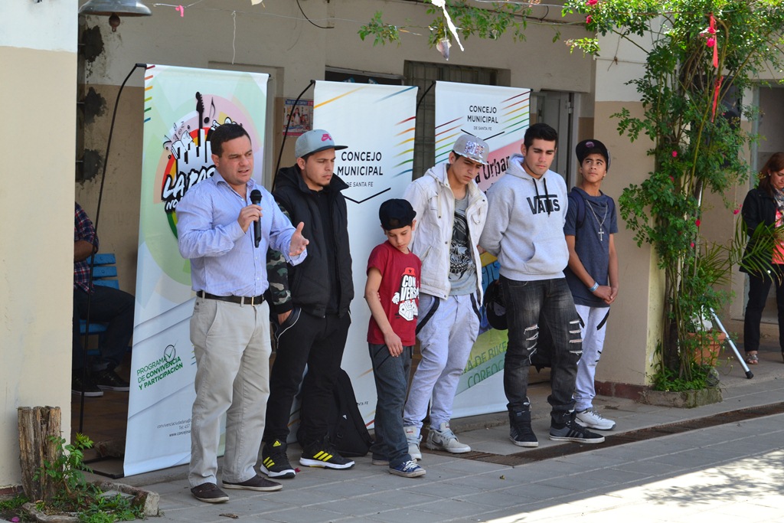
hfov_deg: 24.6
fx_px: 1797
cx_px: 392
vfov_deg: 16.6
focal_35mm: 82
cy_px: 262
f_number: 10
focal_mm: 55
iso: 400
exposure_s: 1/200
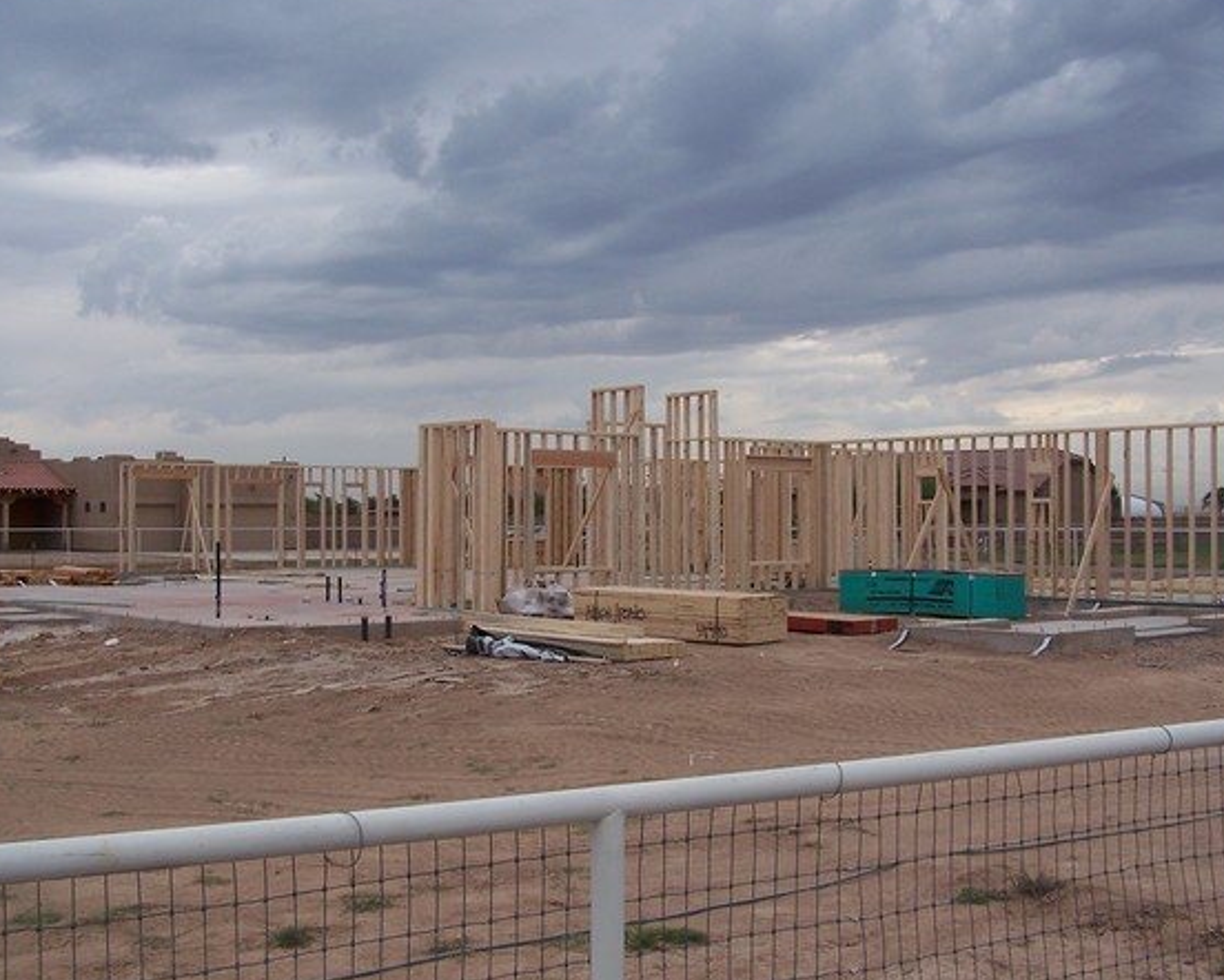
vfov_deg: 34.9
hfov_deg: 42.9
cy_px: 463
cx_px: 583
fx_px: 1558
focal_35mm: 43
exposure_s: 1/500
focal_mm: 6.3
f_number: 4
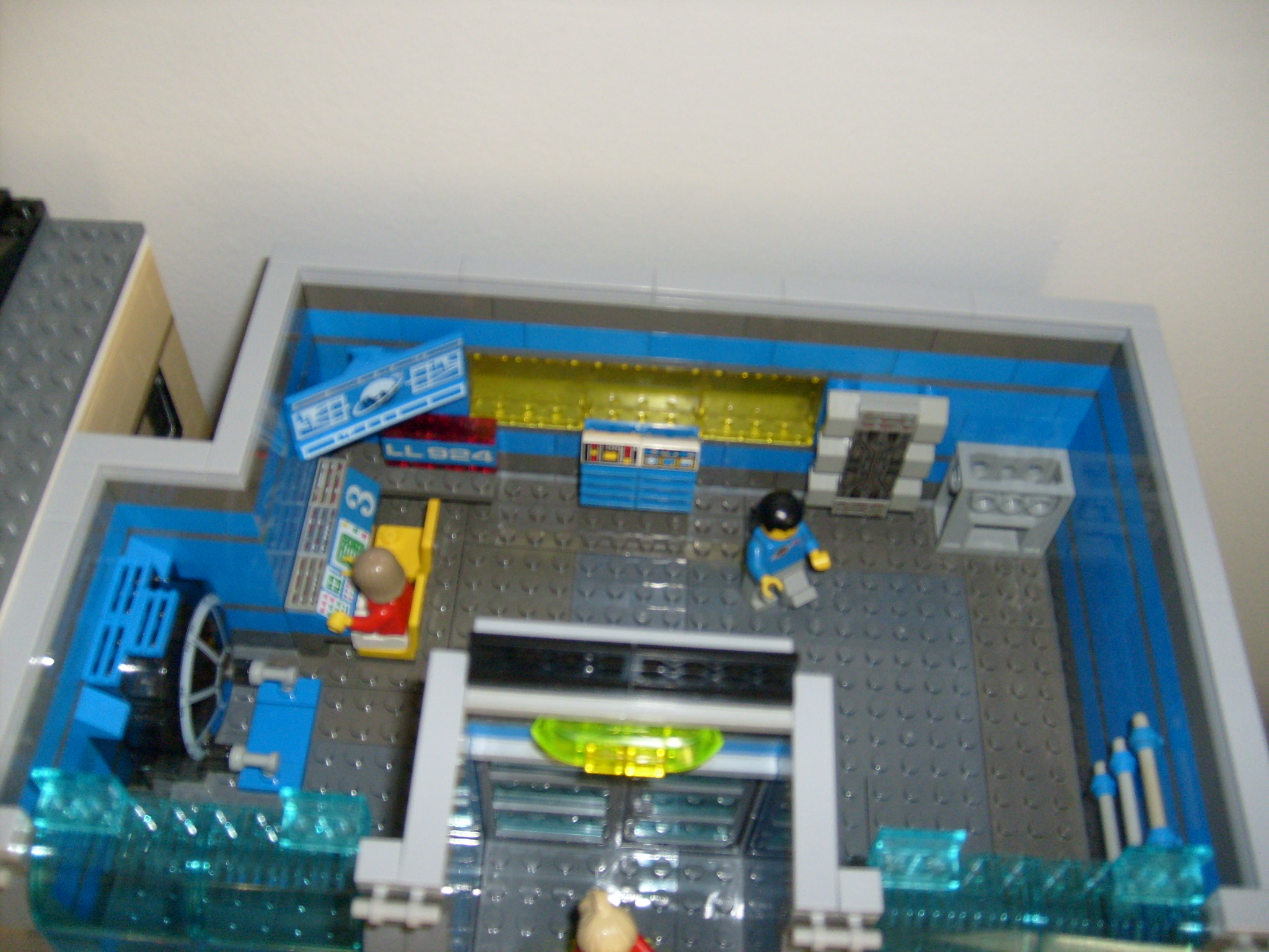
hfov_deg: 52.6
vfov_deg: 40.7
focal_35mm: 35
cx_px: 634
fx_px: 1283
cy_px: 476
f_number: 2.8
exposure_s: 1/45
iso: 100
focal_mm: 5.8
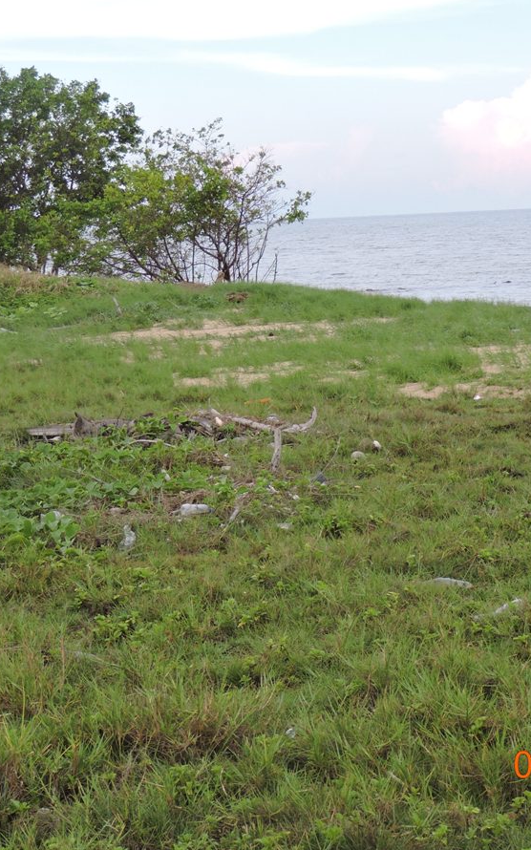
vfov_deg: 20.8
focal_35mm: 100
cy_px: 426
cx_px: 333
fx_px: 2316
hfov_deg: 13.1
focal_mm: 12.5
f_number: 3.9
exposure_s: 1/160
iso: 100
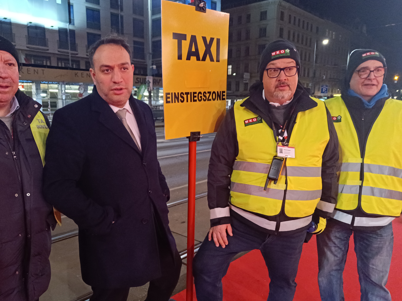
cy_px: 169
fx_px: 337
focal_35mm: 29
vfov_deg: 48.1
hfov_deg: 61.5
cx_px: 181
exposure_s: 1/33.3
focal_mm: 5.59
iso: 747
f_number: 1.88
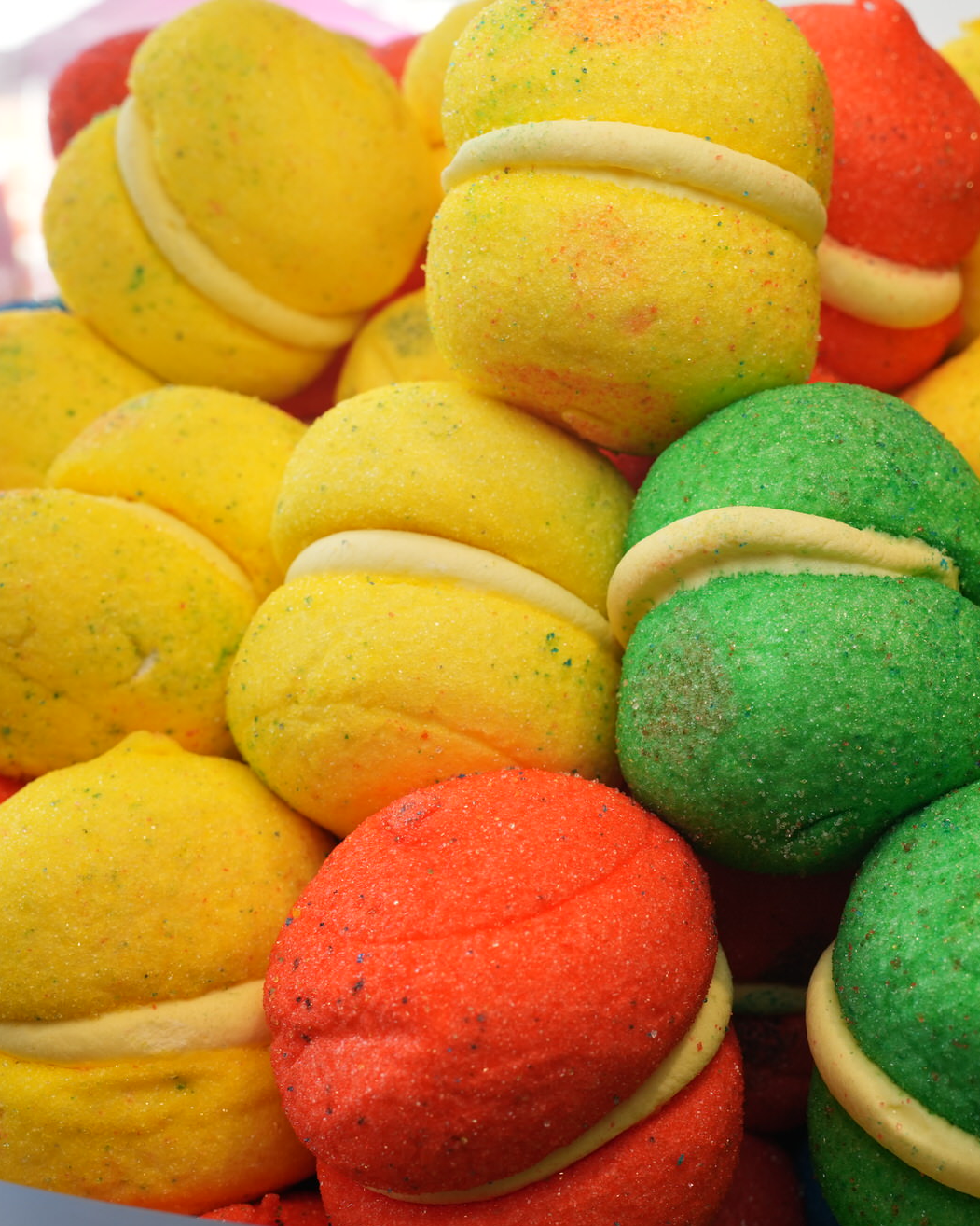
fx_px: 1813
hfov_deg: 29.4
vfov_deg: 37.3
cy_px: 614
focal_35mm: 50
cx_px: 822
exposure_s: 1/125
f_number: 9
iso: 400
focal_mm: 35
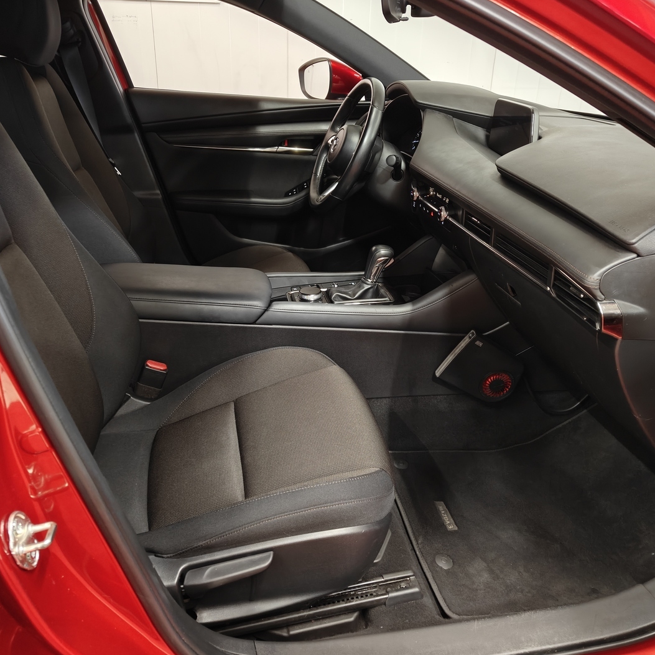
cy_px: 332
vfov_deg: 55.6
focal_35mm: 29
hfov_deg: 55.6
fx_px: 621
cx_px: 323
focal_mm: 5.59
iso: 160
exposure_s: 1/33
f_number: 1.8
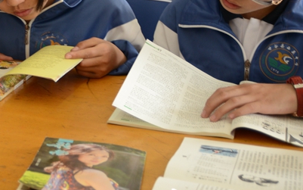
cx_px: -76
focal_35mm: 96
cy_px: -24
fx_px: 793
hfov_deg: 20.1
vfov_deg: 13.3
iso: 500
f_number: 4.5
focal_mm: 35
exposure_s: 1/40
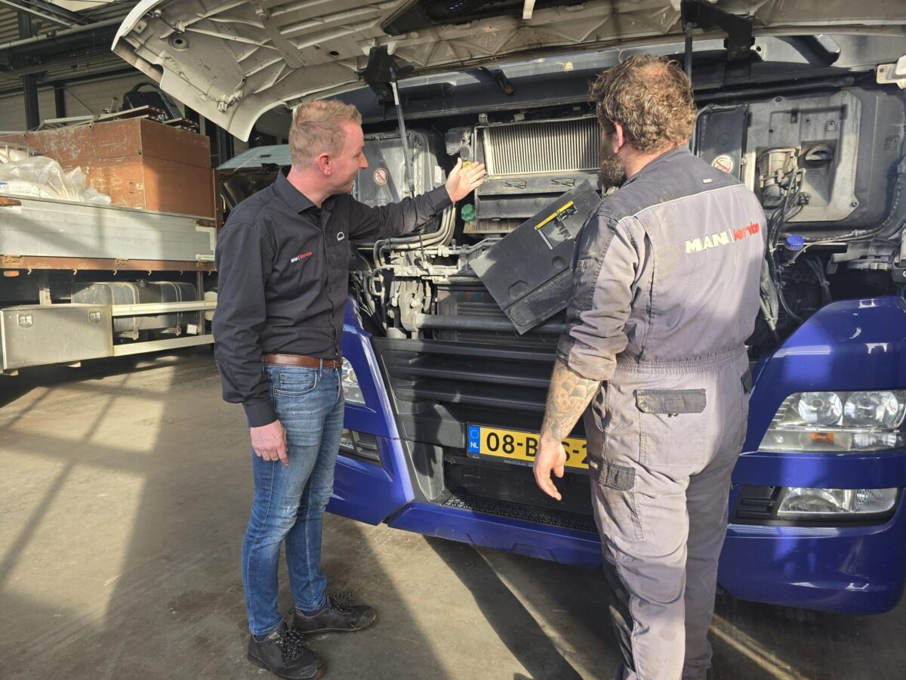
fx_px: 602
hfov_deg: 73.9
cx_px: 453
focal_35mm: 23
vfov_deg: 58.9
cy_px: 340
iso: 20
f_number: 1.7
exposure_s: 1/100
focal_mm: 6.3
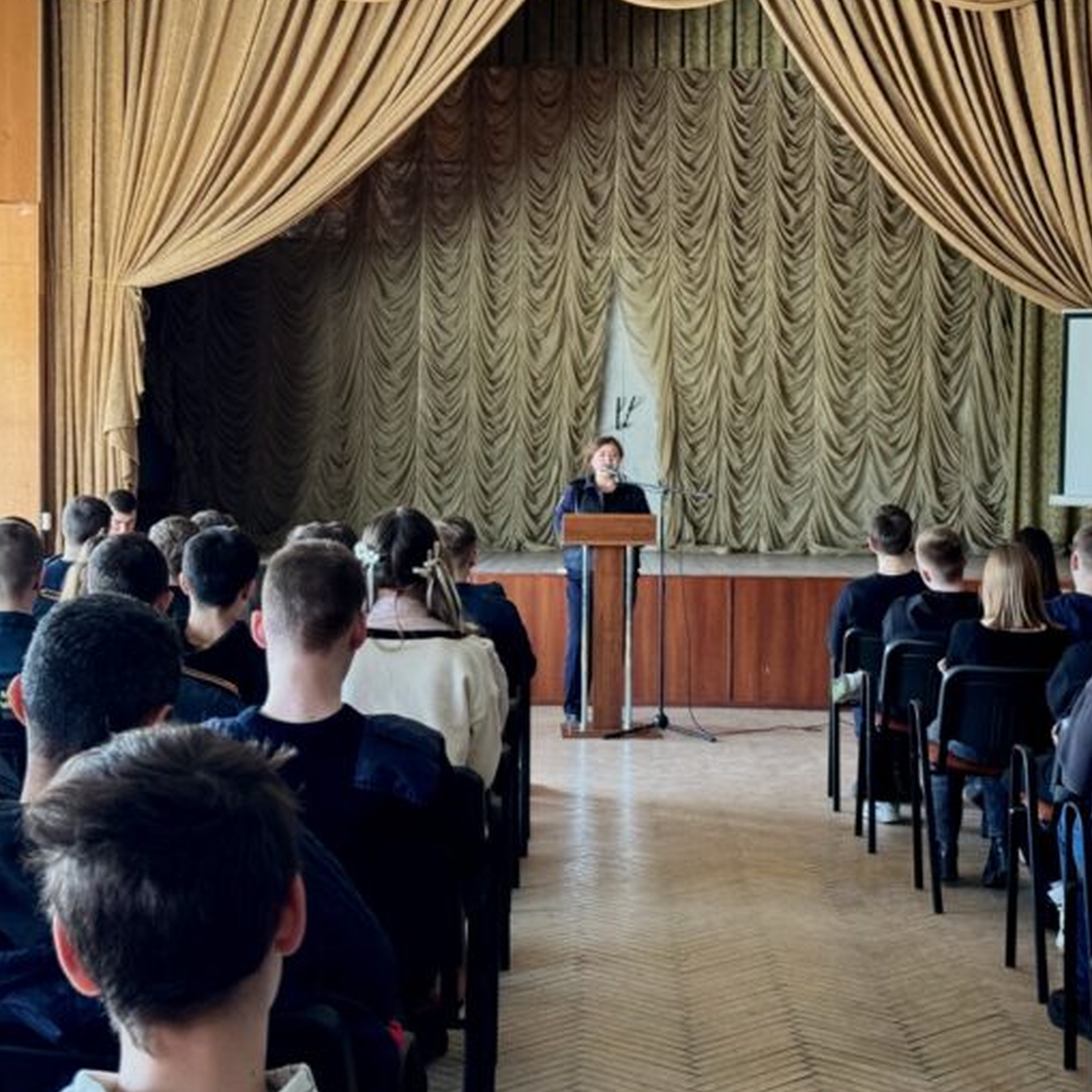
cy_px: 545
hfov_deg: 29.4
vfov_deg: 29.6
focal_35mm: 58
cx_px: 710
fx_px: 2070
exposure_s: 1/60
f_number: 1.78
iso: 200
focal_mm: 6.86
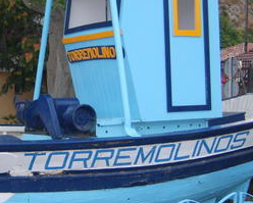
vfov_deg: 17.5
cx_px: 56
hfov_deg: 21.5
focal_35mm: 88
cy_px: 101
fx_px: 660
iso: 170
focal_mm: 5.8
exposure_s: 1/45
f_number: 2.8
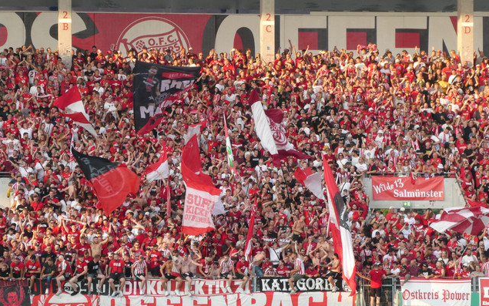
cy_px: 173
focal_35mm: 171
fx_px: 2279
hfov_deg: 12.2
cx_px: 244
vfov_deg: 7.7
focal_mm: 28.7
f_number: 5.5
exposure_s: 1/125
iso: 250
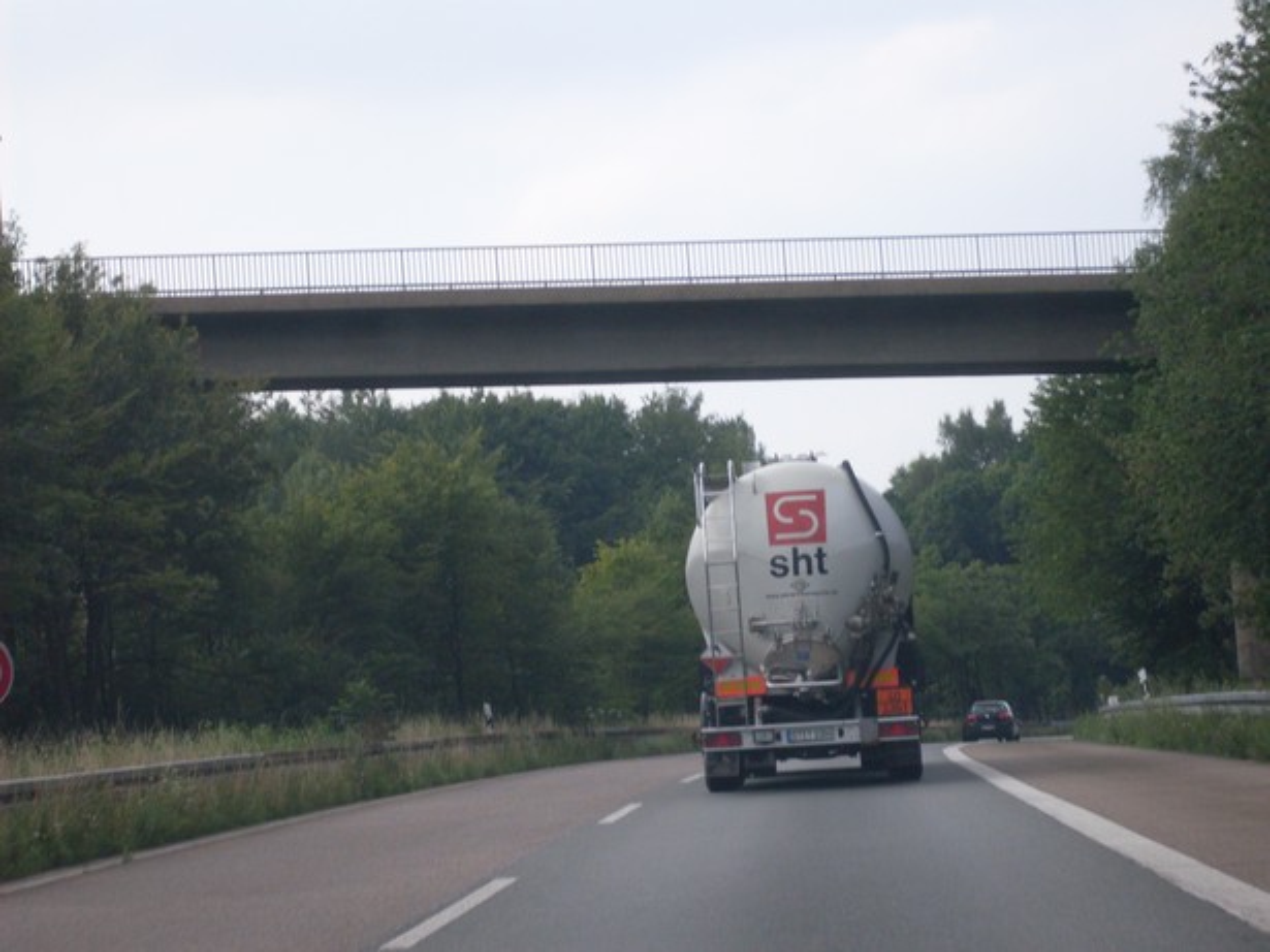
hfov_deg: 17.3
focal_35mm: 114
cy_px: 476
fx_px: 4182
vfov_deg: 13.0
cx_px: 635
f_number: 5.2
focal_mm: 18.9
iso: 80
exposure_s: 1/180
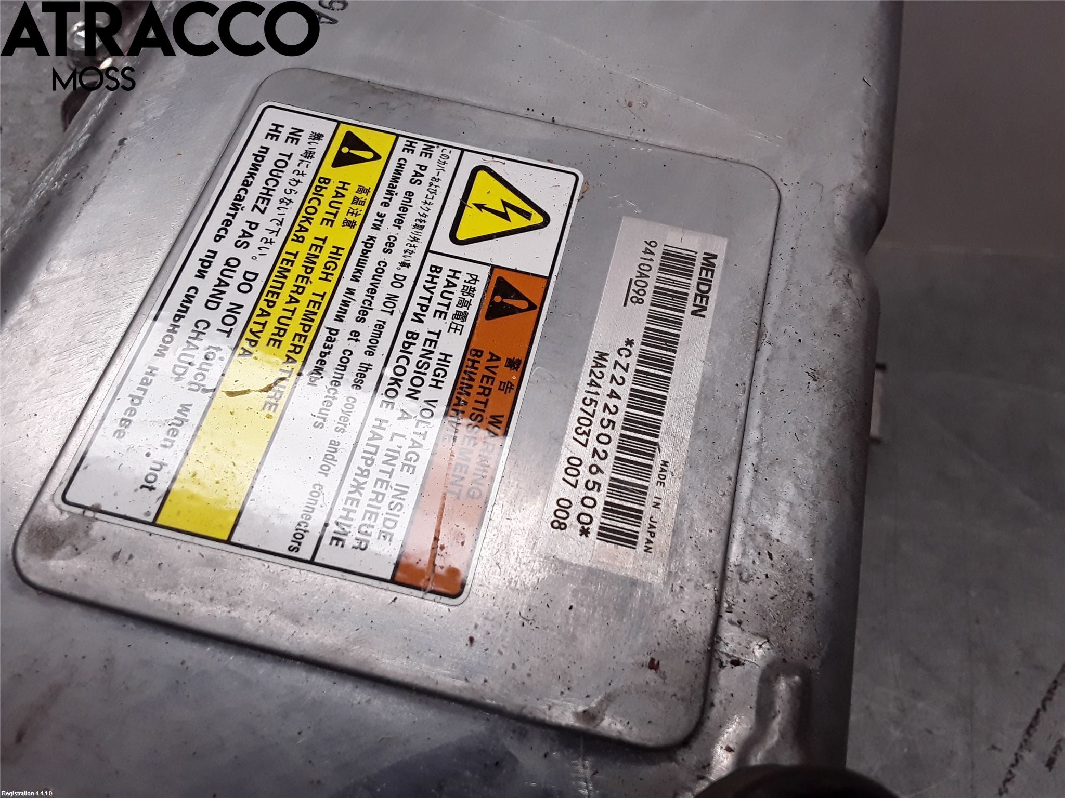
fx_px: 861
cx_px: 532
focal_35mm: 28
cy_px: 399
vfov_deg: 49.7
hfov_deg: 63.4
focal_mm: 2.91
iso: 100
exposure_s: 1/403
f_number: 1.9
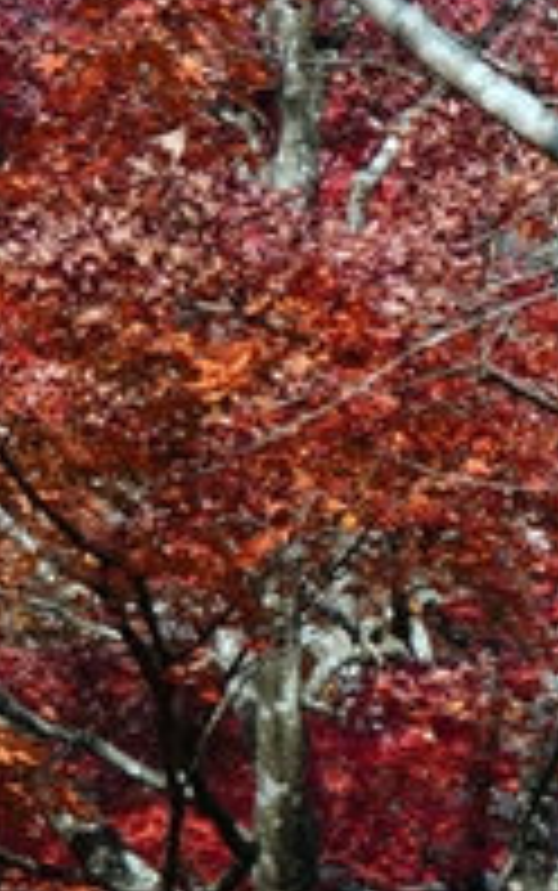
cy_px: 803
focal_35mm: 369
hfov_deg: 3.6
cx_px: 590
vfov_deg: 5.7
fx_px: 8962
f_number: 5.6
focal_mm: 59.8
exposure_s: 1/400
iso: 100
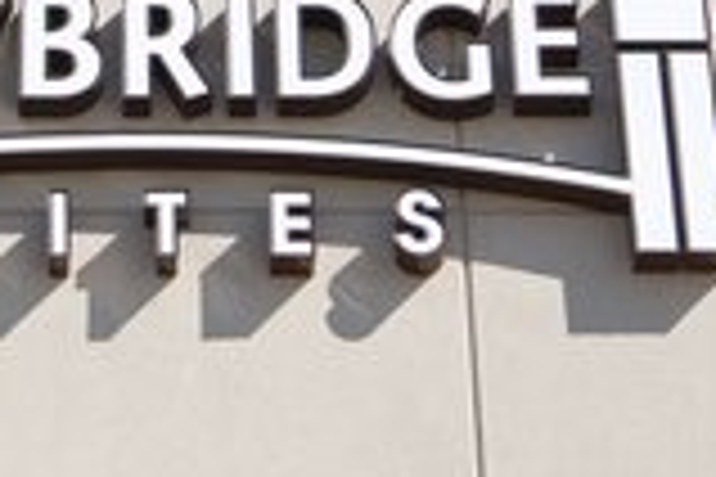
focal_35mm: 188
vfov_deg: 7.3
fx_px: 3739
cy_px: -27
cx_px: 234
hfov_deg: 10.9
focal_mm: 78
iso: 160
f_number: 16
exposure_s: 1/45
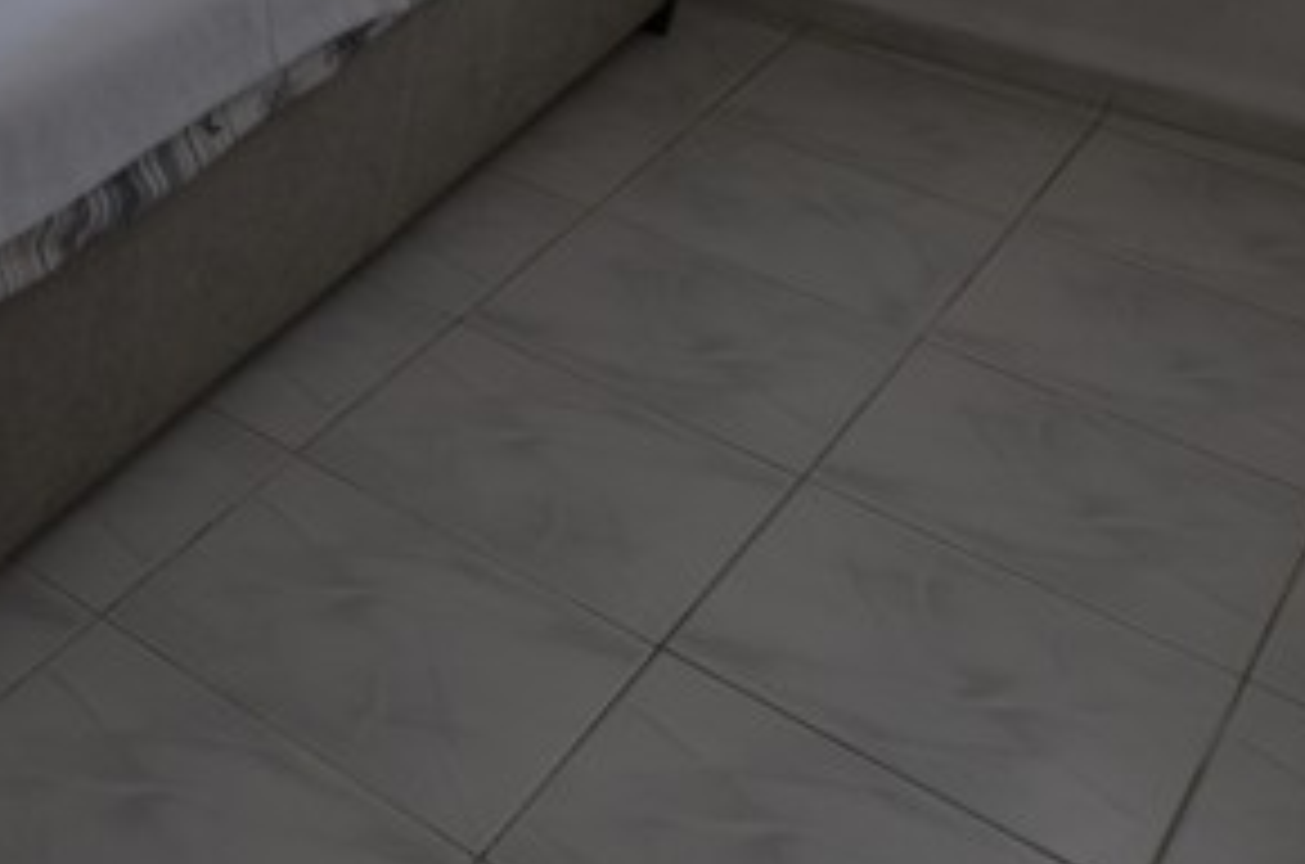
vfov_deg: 20.7
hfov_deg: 26.4
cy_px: -508
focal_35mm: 53
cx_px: -688
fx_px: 1917
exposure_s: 1/125
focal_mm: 10
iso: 200
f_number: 5.6
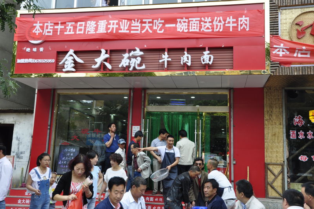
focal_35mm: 39
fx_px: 340
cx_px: 157
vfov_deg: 34.1
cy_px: 104
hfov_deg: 49.6
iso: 400
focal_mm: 26
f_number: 9
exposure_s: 1/100
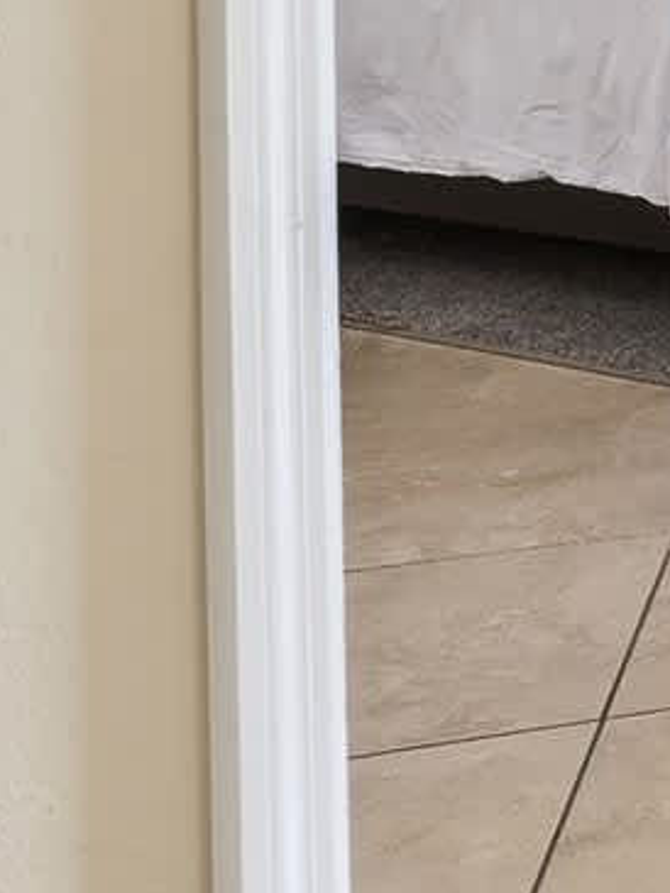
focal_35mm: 97
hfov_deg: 9.5
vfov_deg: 17.9
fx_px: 2502
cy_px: -476
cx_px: 2294
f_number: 9
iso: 200
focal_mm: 16
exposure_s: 1/13
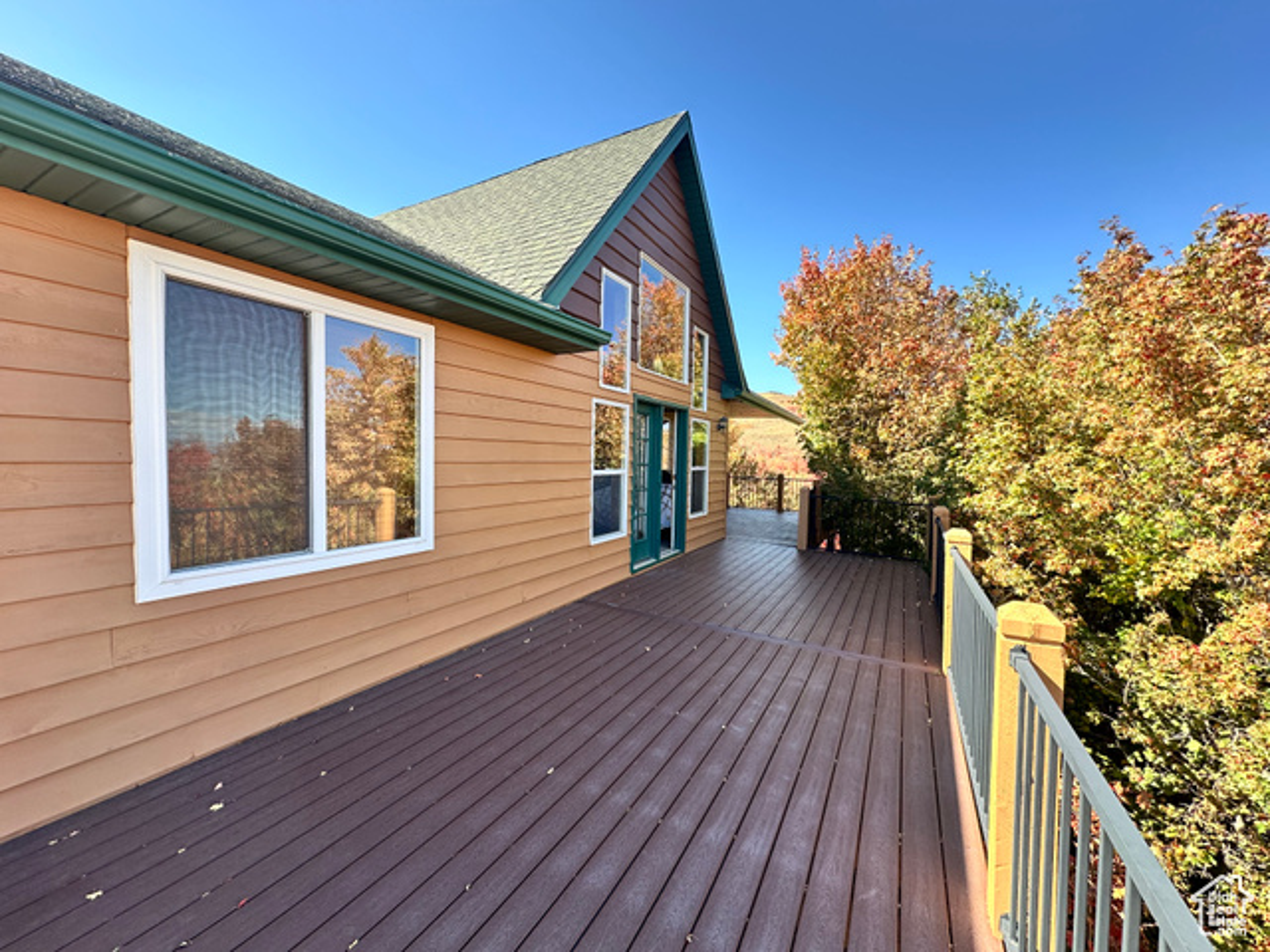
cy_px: 476
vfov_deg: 85.7
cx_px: 635
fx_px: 514
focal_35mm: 14
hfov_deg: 102.1
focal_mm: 2.22
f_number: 2.2
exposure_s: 1/284
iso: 40
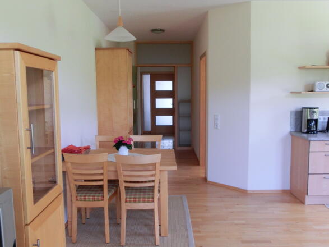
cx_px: 164
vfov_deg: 38.7
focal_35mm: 37
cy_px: 124
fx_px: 352
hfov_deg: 50.1
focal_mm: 6.61
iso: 320
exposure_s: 1/60
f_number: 3.9
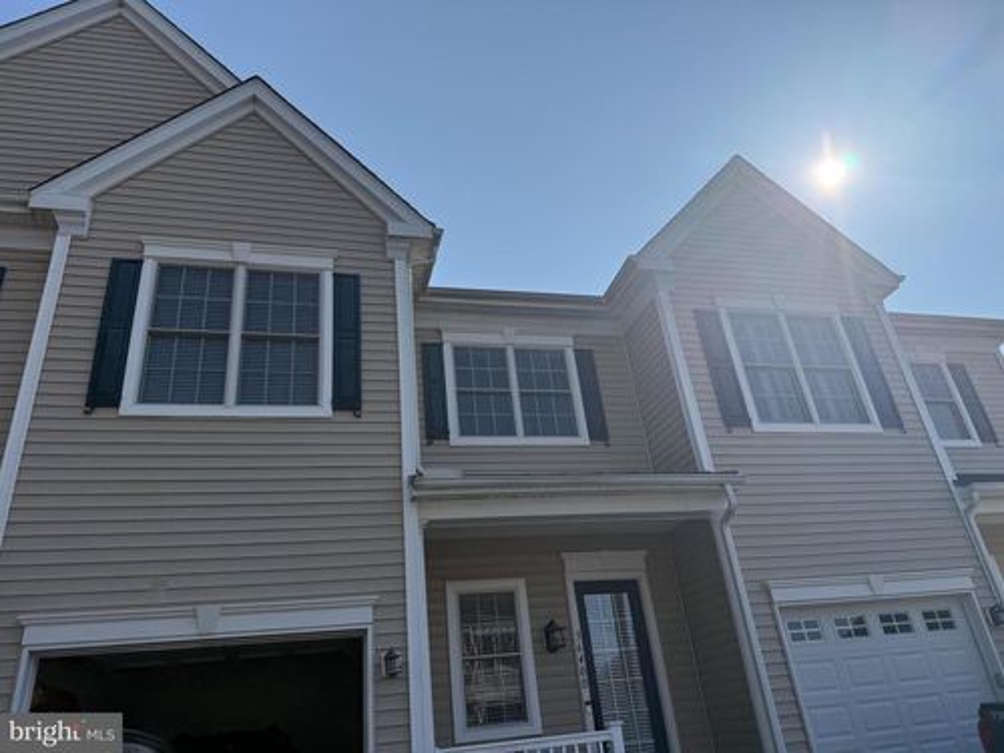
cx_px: 502
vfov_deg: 56.8
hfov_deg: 71.6
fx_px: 696
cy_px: 376
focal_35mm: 24
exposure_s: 1/14286
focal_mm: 6.76
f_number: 1.78
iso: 100
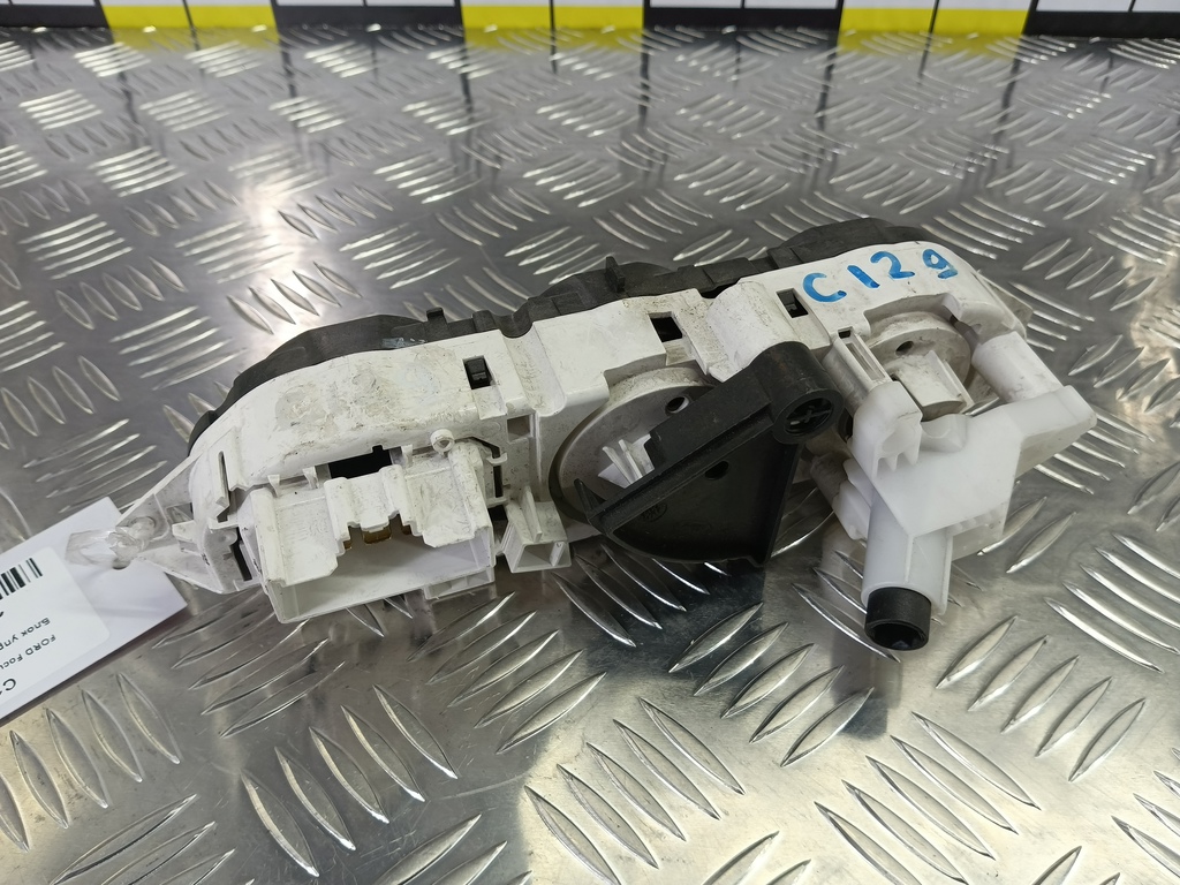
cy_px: 442
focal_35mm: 23
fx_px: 784
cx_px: 590
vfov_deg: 58.9
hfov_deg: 73.9
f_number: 1.6
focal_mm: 4.11
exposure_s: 1/50
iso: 89
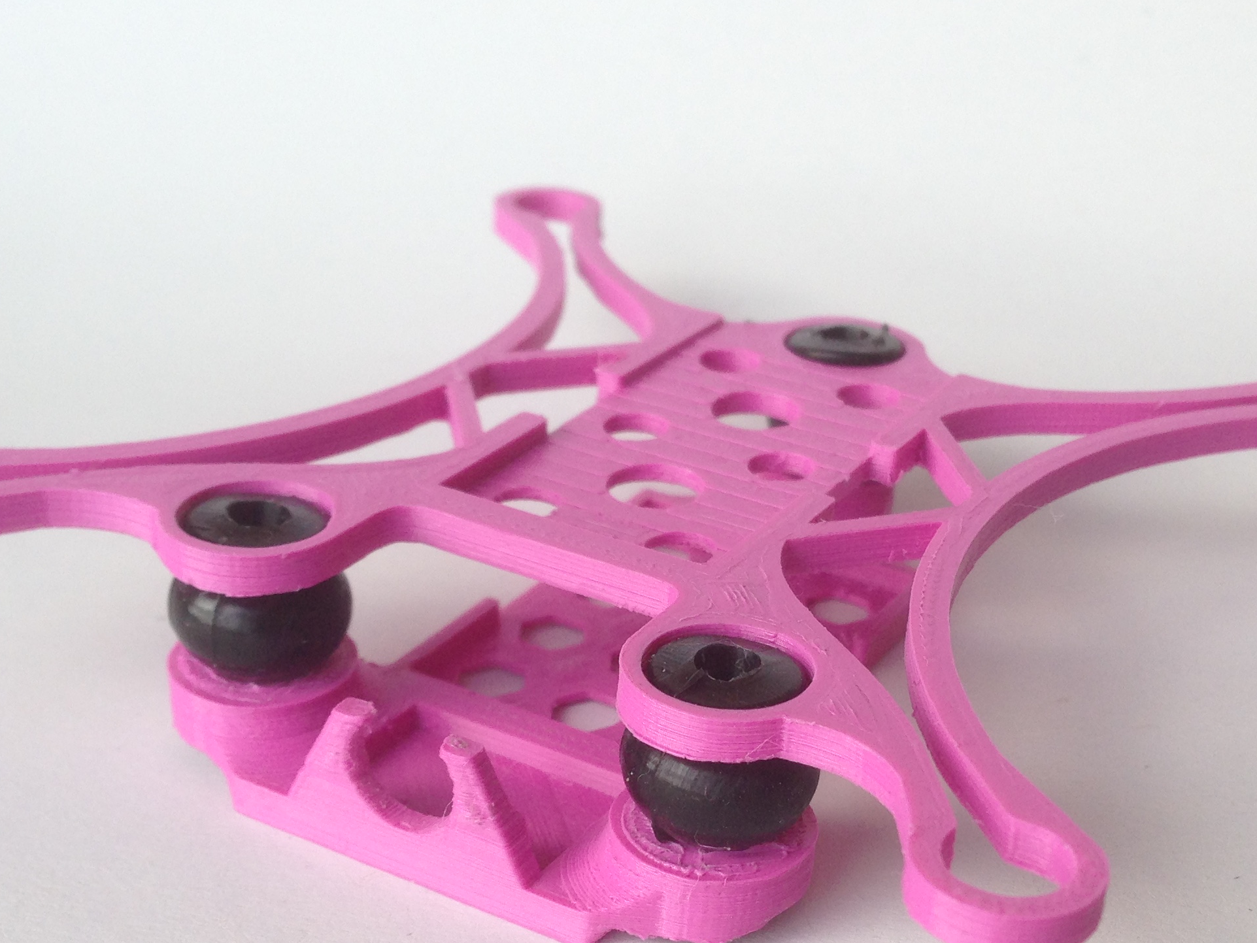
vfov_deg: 25.9
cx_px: 692
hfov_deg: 34.3
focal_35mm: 56
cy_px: 659
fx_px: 2034
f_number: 2.4
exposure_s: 1/179
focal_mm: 4.12
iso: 50
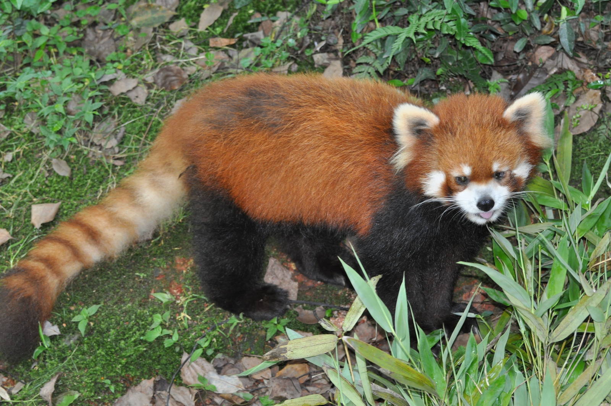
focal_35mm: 105
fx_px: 1780
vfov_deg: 13.0
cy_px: 203
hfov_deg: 19.5
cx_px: 306
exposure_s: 1/60
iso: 800
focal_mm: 70
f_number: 4.5
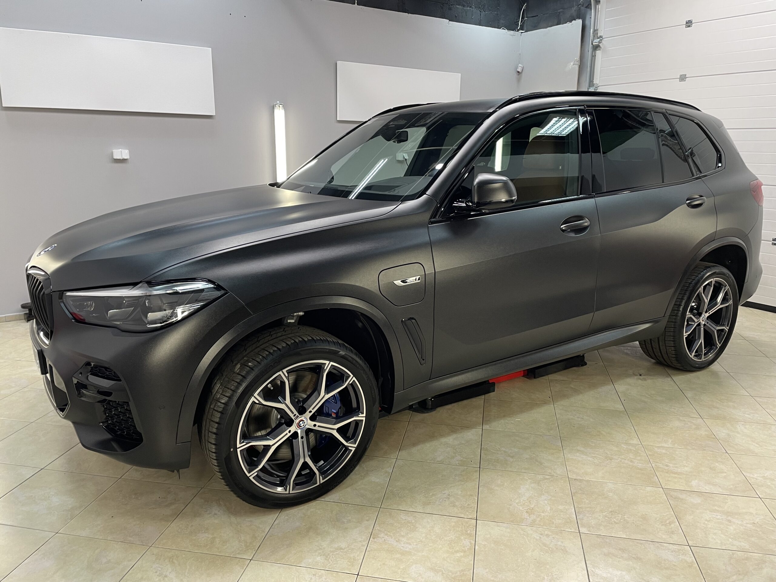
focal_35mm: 26
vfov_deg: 53.1
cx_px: 388
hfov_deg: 67.3
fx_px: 583
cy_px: 291
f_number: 1.6
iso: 64
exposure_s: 1/50
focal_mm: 4.2
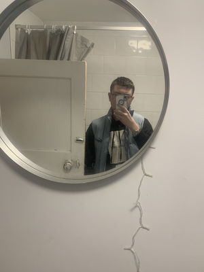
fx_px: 204
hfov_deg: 53.1
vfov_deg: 67.3
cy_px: 136
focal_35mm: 26
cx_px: 102
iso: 125
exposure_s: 1/60
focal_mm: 4.25
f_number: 1.8
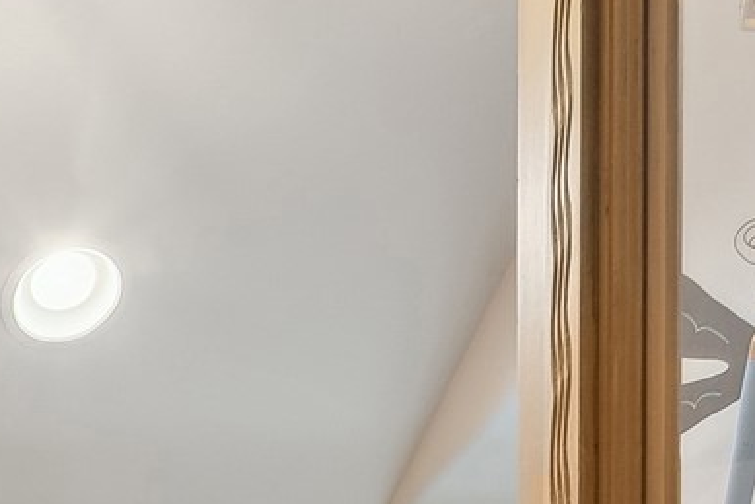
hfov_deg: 21.8
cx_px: -220
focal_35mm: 84
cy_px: 1323
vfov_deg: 12.0
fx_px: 1762
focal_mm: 10
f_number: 6.3
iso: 100
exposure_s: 1/4
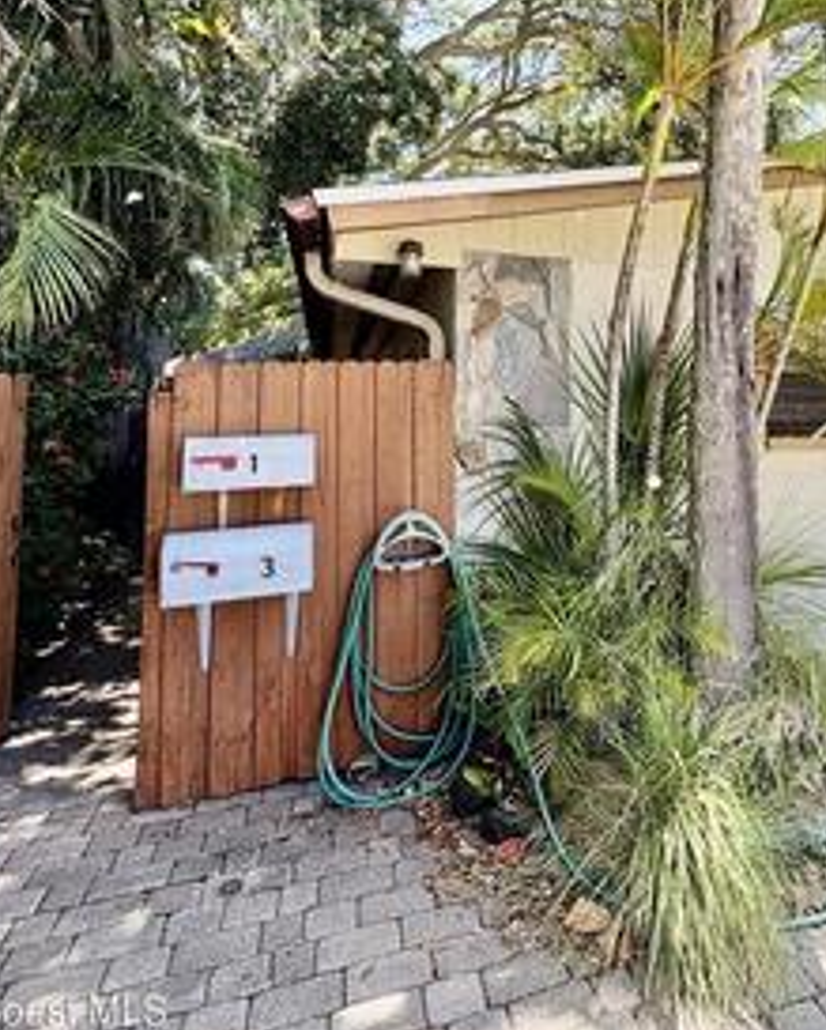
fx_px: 763
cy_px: 368
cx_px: 660
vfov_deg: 66.7
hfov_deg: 53.1
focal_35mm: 25
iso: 50
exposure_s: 1/412
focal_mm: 2.22
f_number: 2.2
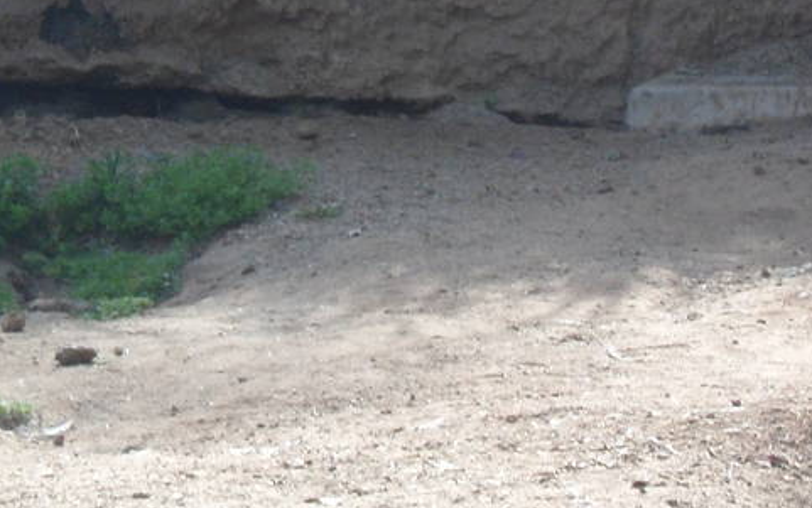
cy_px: -46
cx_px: -501
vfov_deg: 1.9
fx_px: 15695
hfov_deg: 3.0
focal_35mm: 709
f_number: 5.6
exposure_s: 1/125
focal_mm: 36.2
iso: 80
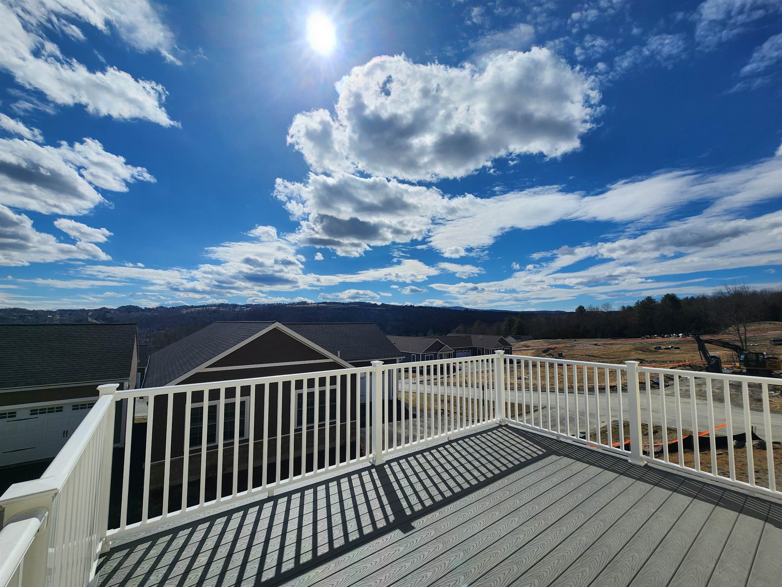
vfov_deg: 89.9
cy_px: 294
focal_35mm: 13
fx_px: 294
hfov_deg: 106.2
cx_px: 391
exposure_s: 1/7503
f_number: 2.2
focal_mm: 2.2
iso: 50
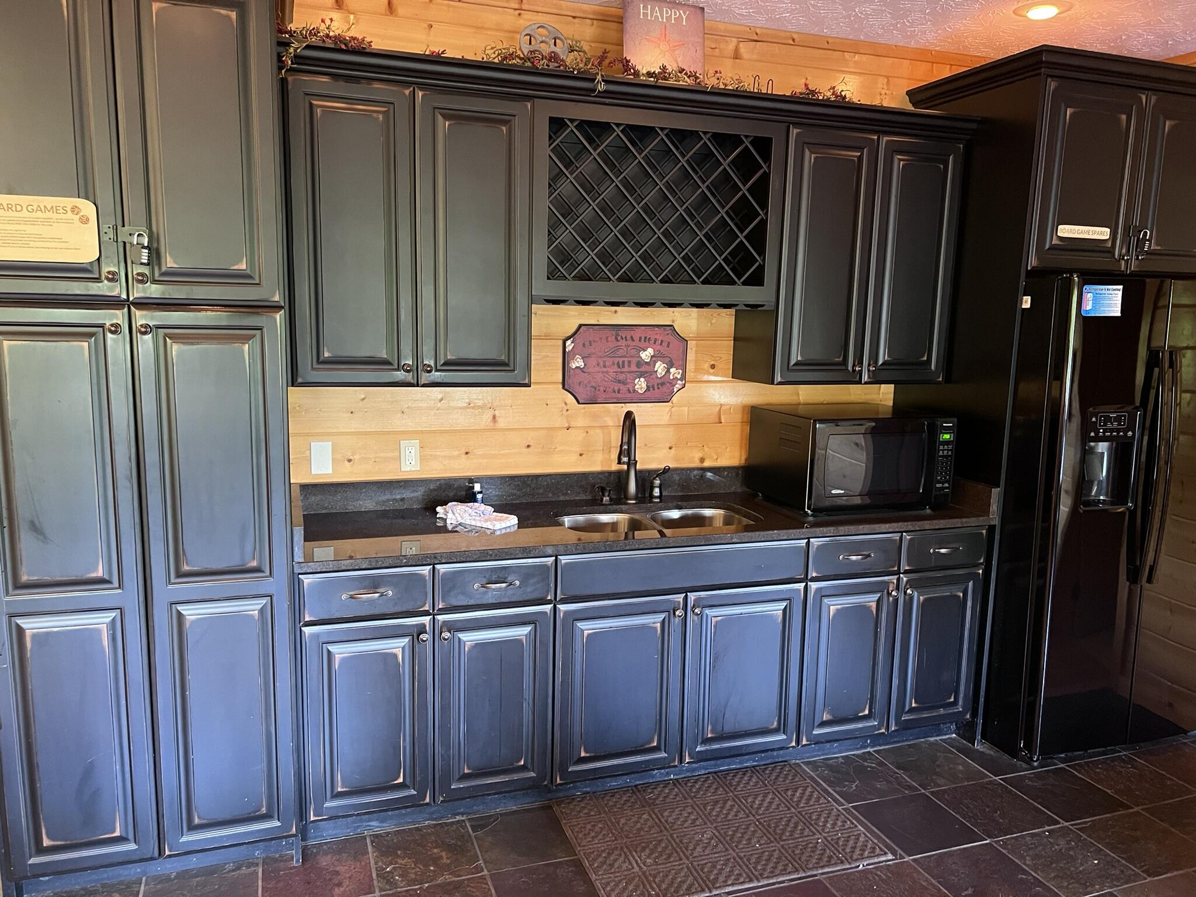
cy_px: 448
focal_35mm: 26
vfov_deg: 53.1
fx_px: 898
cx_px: 598
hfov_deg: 67.3
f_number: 1.5
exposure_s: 1/40
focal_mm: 5.7
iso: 500
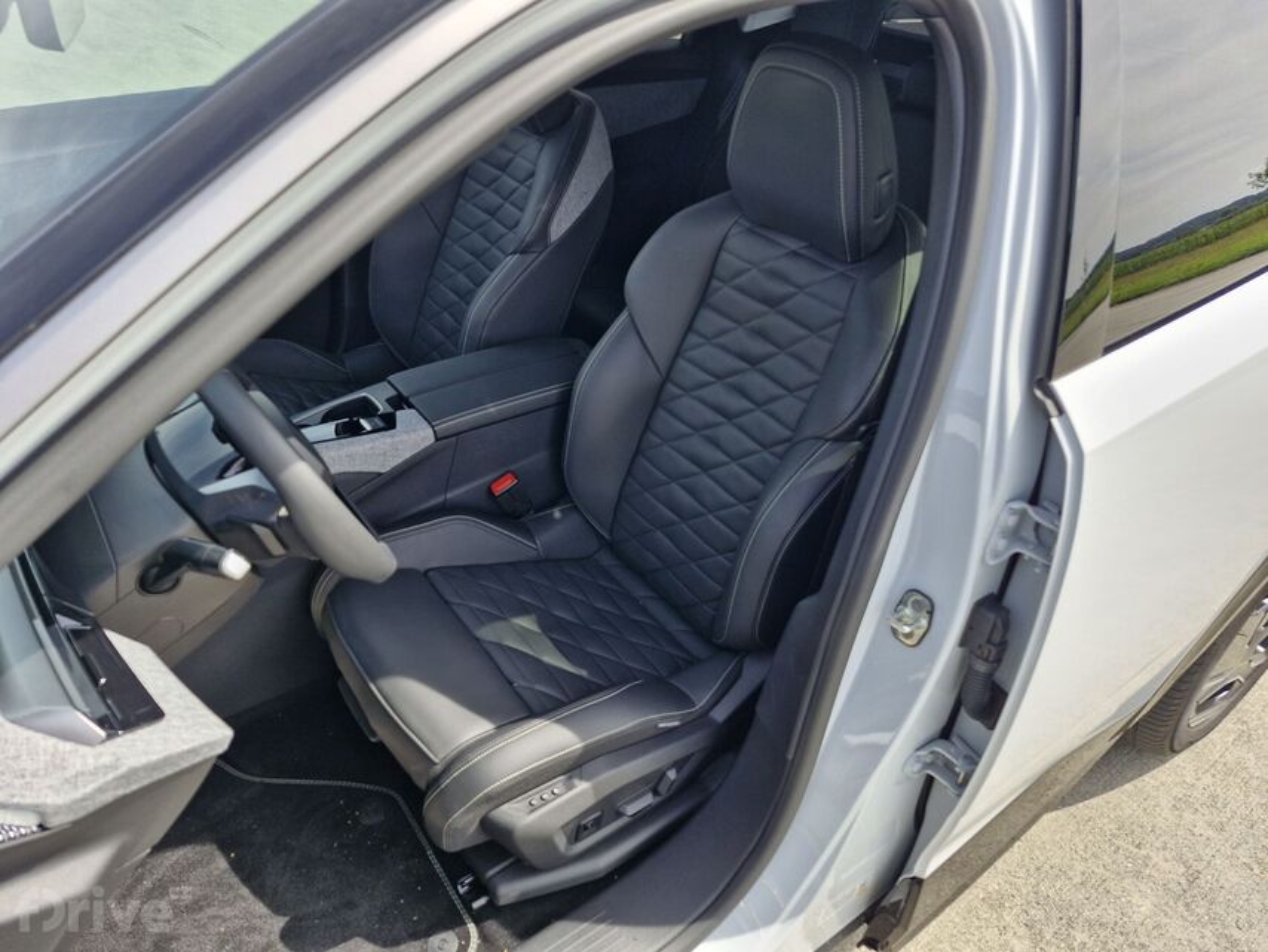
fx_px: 843
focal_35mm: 23
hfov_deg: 73.9
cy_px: 476
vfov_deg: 58.9
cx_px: 634
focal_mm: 5.54
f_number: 1.8
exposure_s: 1/558
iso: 50
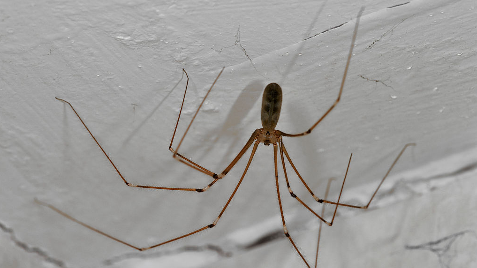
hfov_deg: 11.0
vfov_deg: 6.2
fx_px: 2466
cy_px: 137
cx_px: 238
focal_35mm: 195
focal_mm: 185
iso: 200
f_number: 18
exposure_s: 1/60
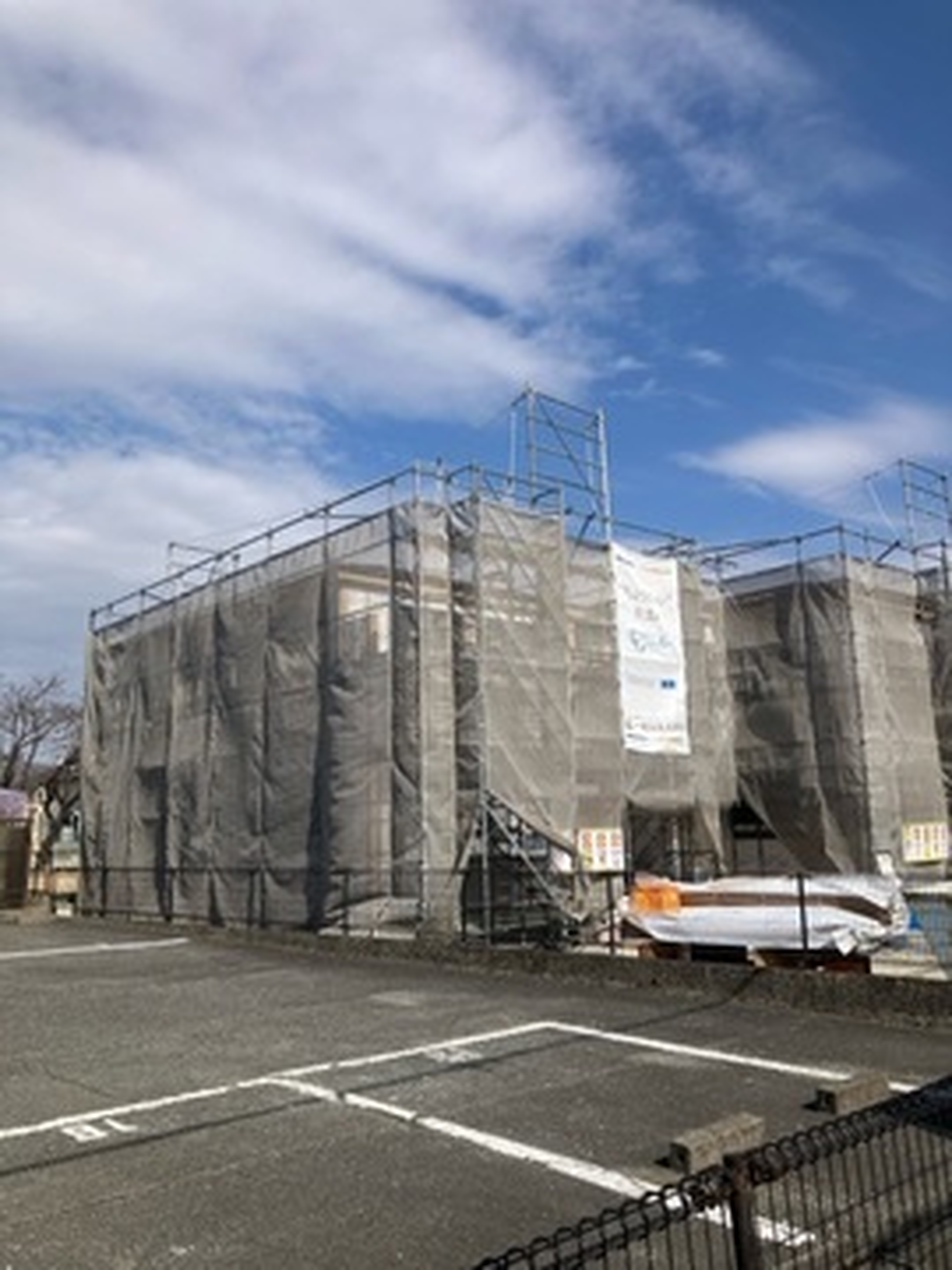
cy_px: 635
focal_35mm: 28
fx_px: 1027
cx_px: 476
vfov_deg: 63.4
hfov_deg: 49.7
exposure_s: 1/3472
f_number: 1.8
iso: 32
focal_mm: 3.99
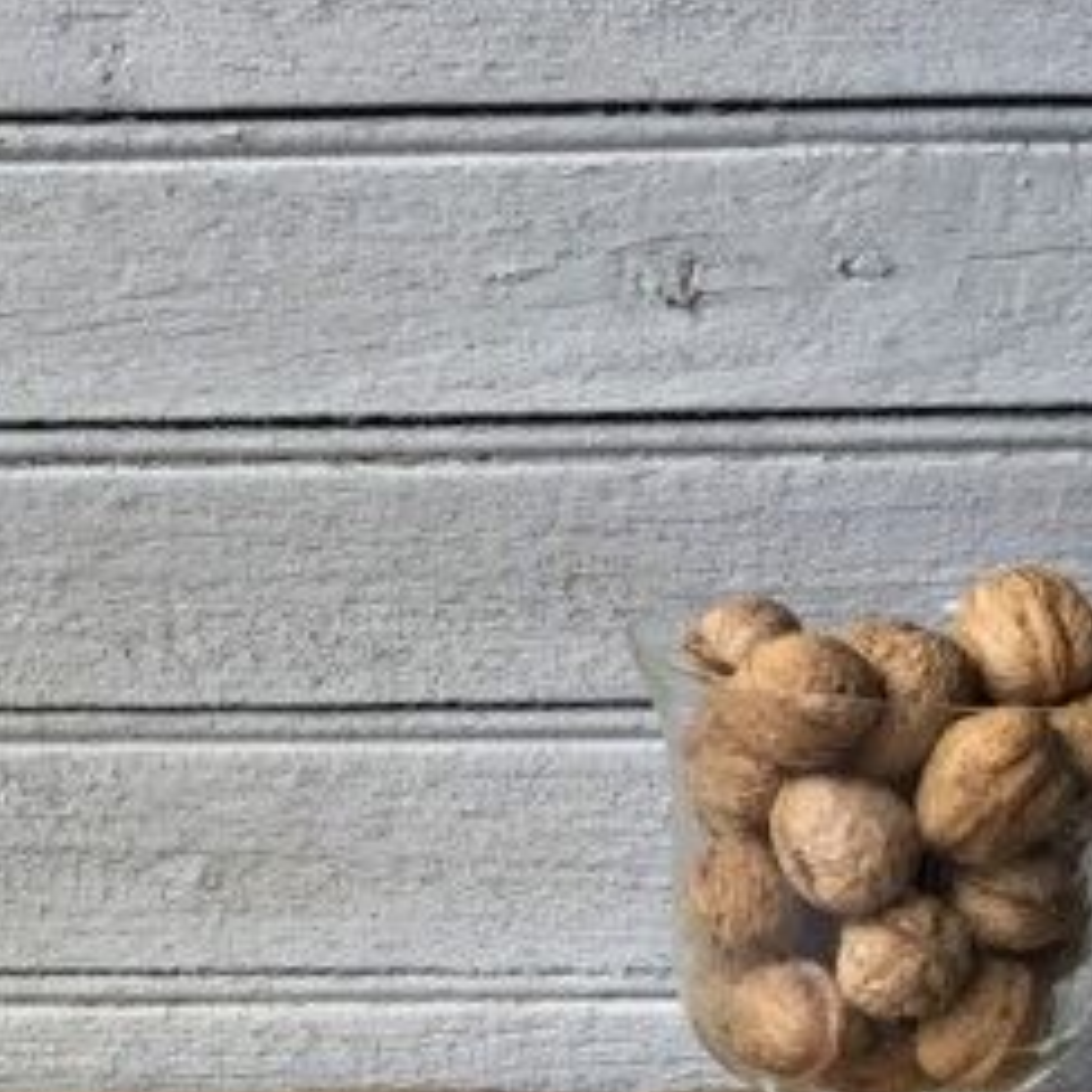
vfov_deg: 18.8
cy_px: 1074
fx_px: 3212
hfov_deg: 18.3
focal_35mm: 90
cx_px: -224
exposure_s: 1/100
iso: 40
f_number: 2.4
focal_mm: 3.3
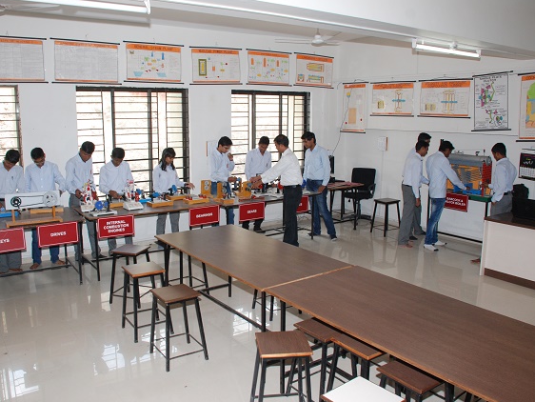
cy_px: 197
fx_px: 464
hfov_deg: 59.9
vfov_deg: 46.8
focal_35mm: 30
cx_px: 248
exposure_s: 1/80
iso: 400
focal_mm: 18
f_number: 5.6
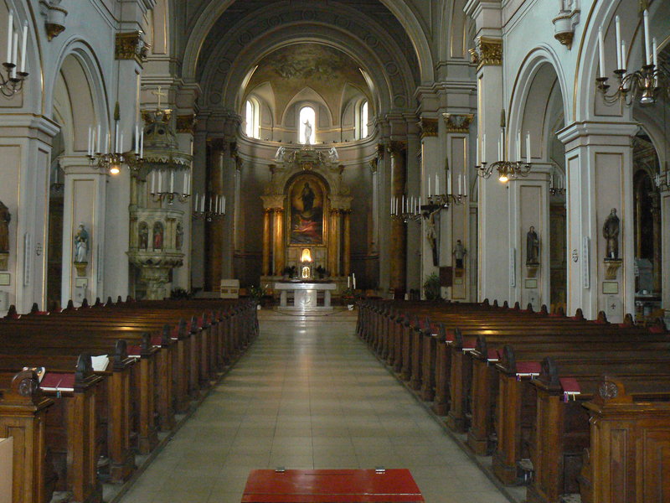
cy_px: 252
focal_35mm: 36
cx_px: 335
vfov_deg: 39.7
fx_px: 697
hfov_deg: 51.4
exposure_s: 1/30
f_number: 2.8
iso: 400
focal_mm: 6
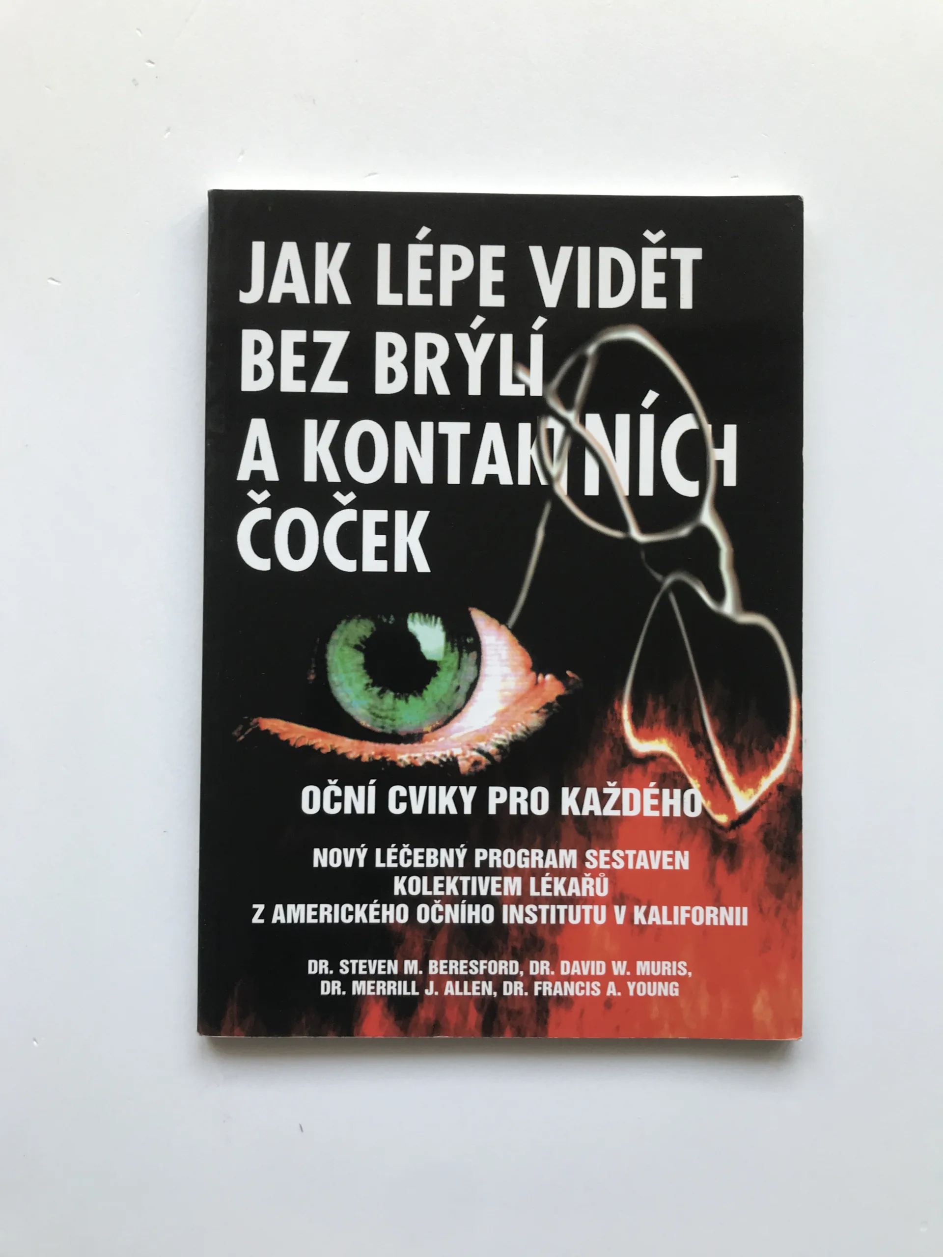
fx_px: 1017
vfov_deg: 63.4
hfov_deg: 49.7
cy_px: 628
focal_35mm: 28
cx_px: 472
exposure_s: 1/50
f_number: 1.8
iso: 25
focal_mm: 3.99
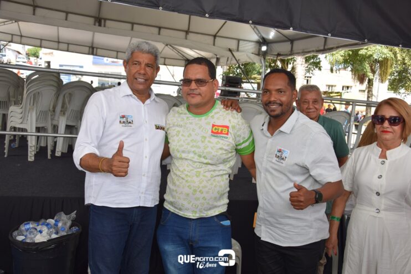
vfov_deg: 35.5
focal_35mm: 38
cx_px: 206
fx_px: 428
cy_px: 137
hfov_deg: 51.3
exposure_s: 1/125
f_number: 5.6
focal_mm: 25
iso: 100
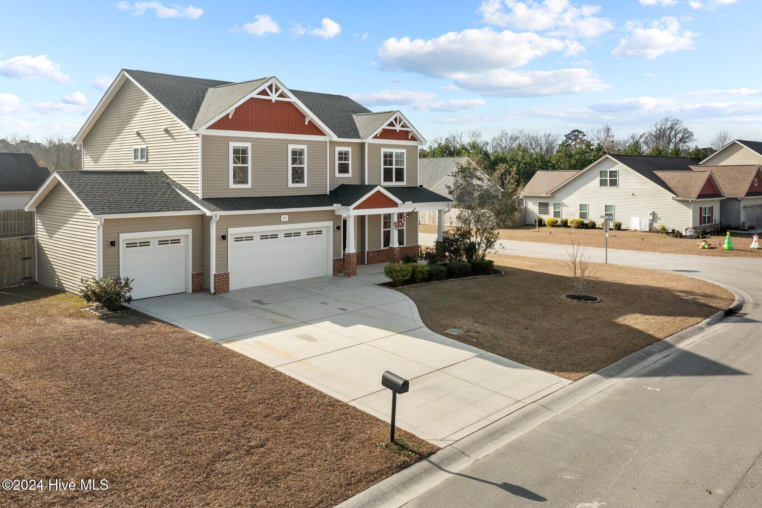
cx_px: 381
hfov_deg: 65.5
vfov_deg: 46.4
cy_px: 254
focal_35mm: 28
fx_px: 592
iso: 100
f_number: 4.5
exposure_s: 1/400
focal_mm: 10.26
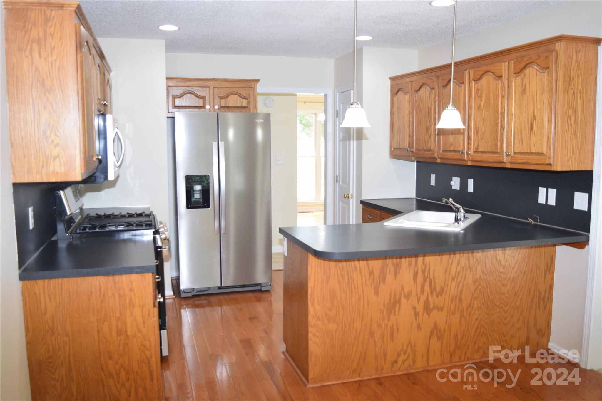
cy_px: 200
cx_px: 301
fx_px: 527
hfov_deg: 59.5
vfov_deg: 41.7
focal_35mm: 32
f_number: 4
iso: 400
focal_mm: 21
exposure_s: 1/60
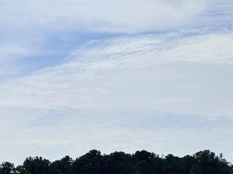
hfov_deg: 17.0
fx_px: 780
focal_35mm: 116
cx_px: 86
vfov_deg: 12.6
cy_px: 168
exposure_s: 1/12500
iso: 64
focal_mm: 6.76
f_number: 1.78
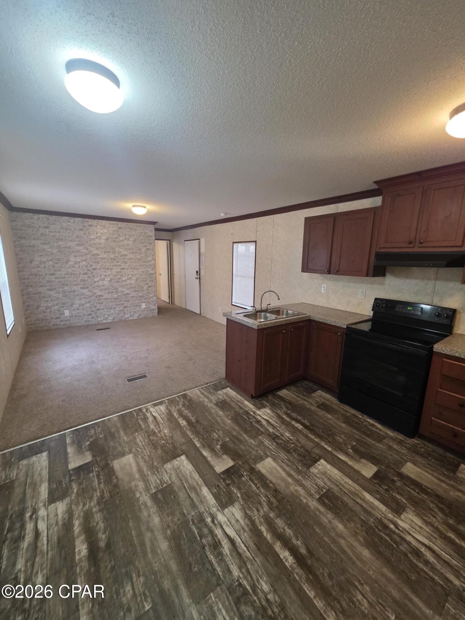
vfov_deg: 106.2
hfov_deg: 89.9
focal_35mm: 13
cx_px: 232
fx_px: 233
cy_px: 310
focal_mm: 2.2
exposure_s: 1/60
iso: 320
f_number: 1.9
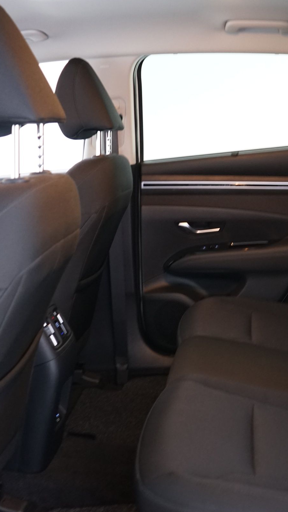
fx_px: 624
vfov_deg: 44.6
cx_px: 251
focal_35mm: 46
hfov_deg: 25.3
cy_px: 249
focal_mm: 28
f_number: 4
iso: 2000
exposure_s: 1/13
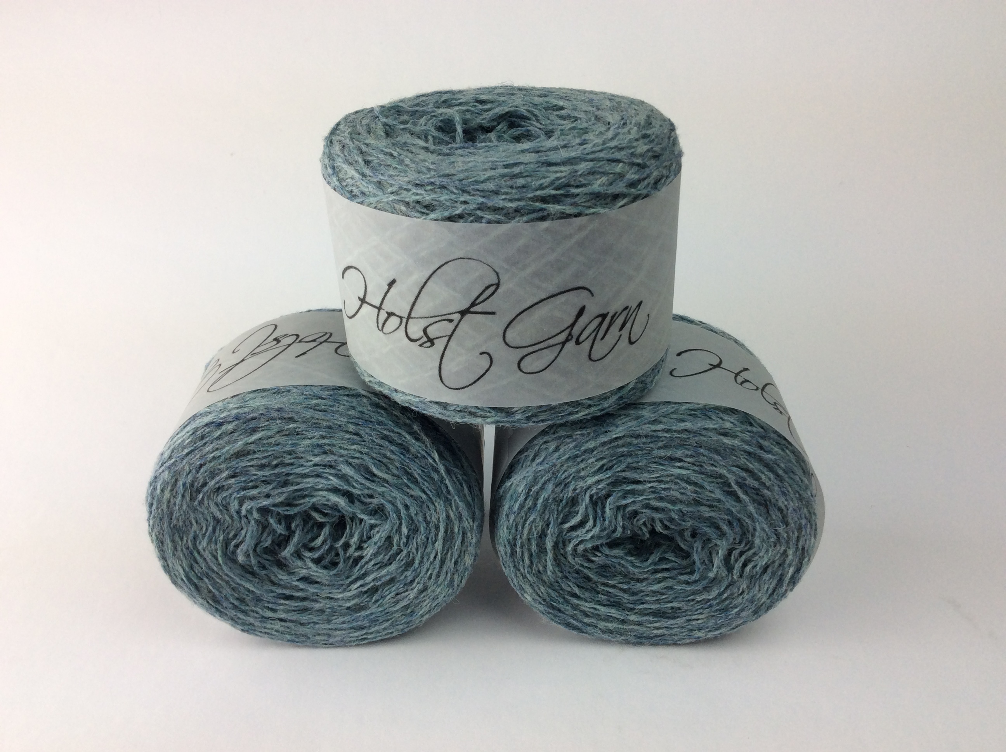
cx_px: 503
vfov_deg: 44.1
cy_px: 376
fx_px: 929
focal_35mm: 32
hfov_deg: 56.9
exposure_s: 1/150
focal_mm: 3.3
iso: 32
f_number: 2.4
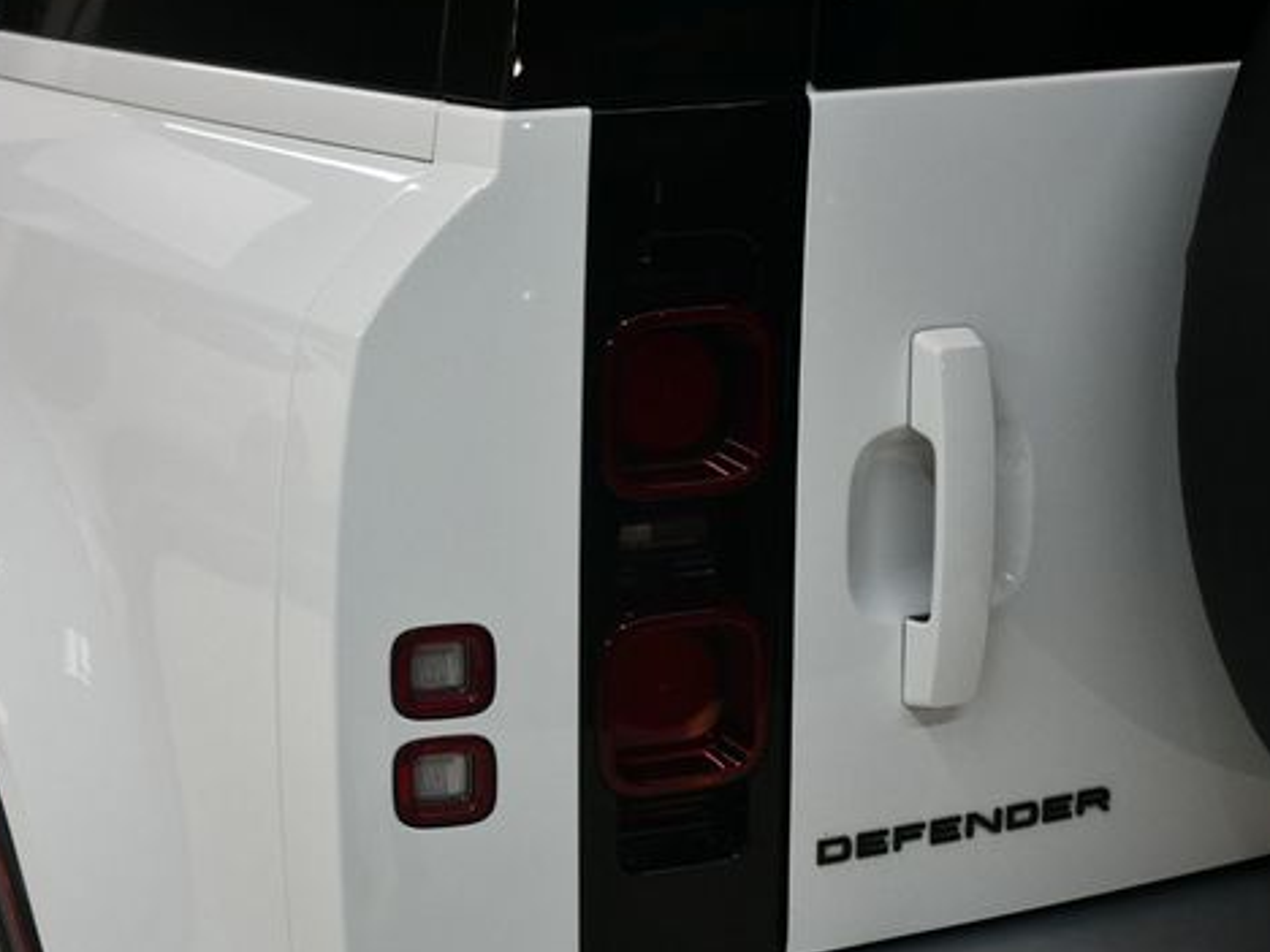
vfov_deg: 21.9
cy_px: 542
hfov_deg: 29.0
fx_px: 2458
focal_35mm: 67
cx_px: 616
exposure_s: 1/125
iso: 900
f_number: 4.2
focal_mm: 34
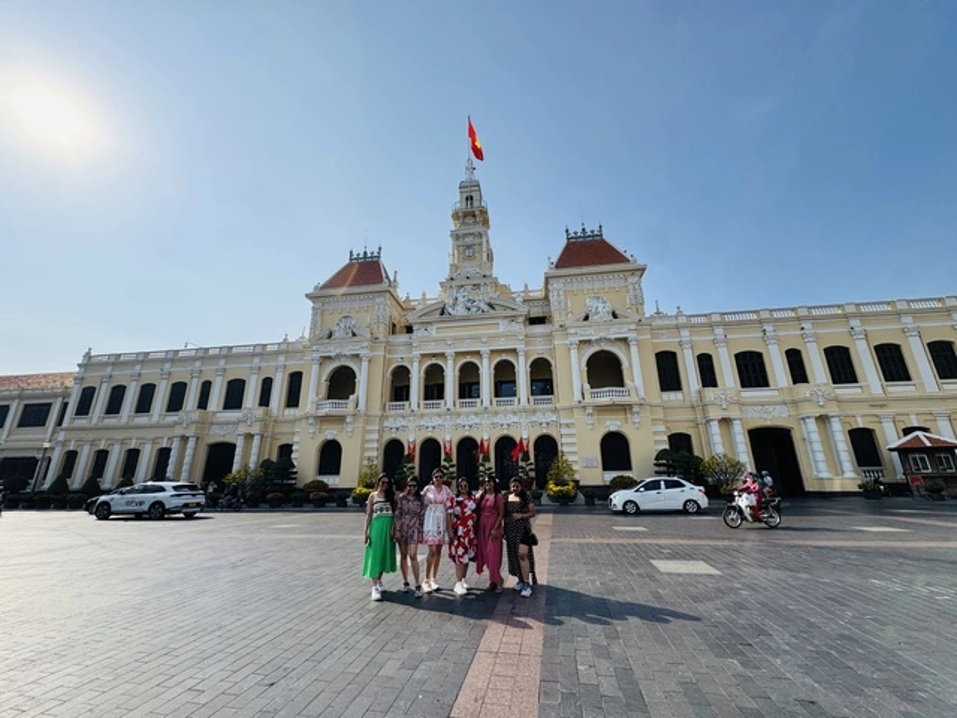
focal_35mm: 14
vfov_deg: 85.7
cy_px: 359
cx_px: 478
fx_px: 387
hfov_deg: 102.1
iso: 50
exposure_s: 1/2874
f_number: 2.2
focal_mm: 2.22
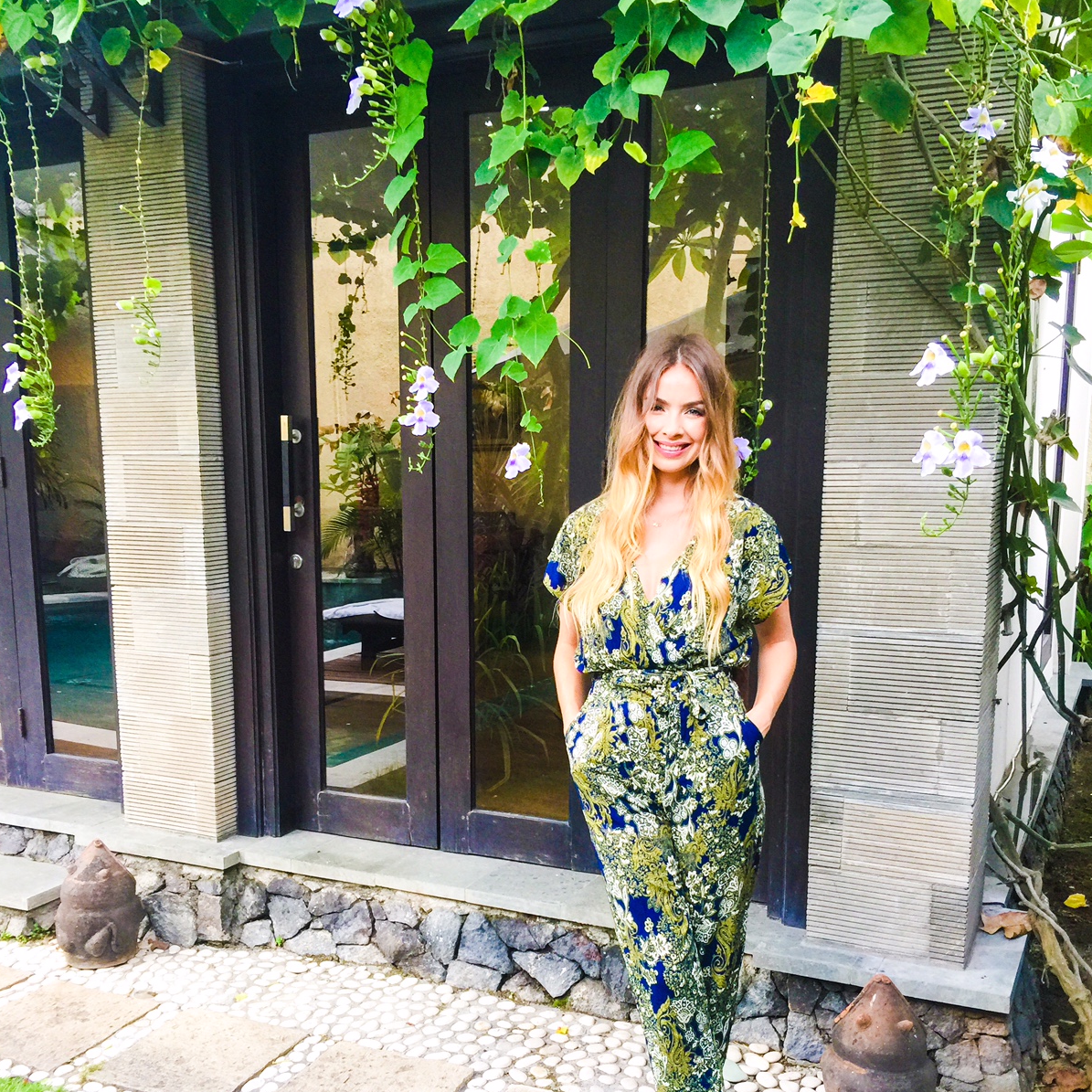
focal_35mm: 35
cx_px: 549
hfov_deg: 47.2
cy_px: 666
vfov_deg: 46.9
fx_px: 1249
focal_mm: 4.15
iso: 40
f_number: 2.2
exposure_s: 1/33
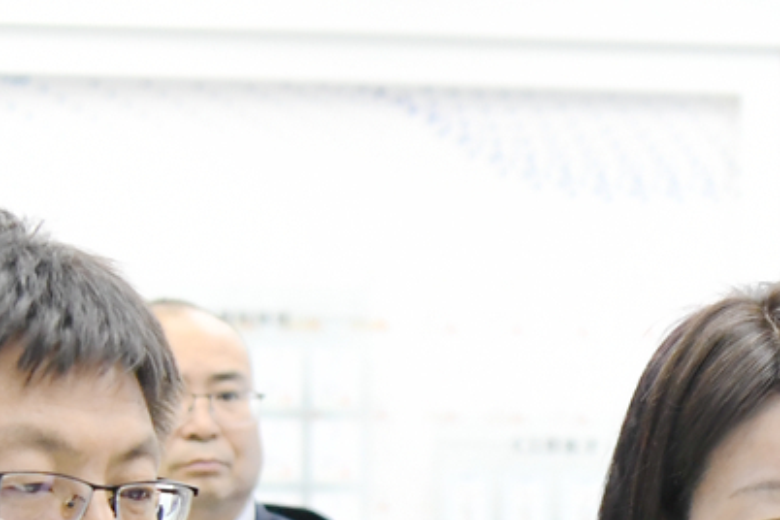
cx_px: 933
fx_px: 3661
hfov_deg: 11.9
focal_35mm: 169
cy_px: 793
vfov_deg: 8.0
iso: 2000
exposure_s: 1/320
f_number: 3.2
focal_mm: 34
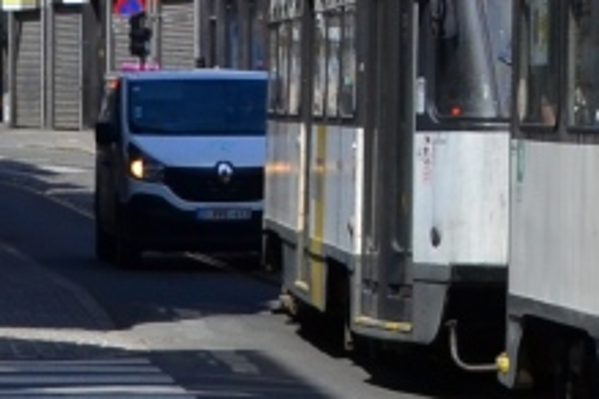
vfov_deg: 5.9
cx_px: 1286
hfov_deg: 8.4
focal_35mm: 230
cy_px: -148
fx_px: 3827
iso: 200
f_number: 8
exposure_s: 1/640
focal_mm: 28
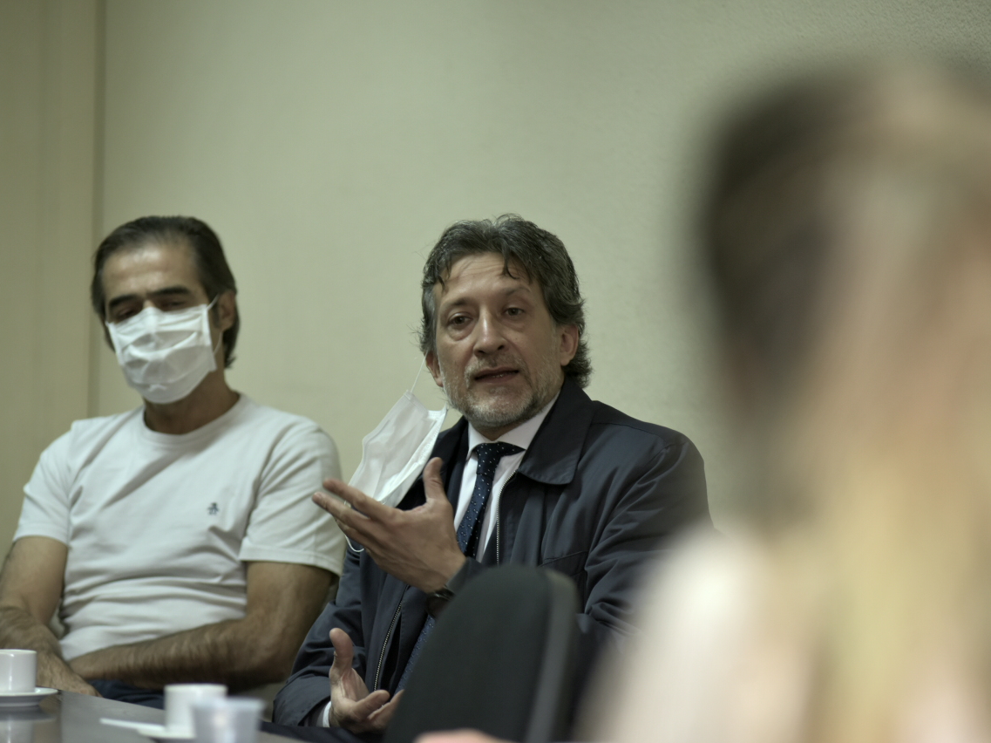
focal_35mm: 168
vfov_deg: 8.8
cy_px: 372
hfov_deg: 11.8
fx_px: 4808
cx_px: 470
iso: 1250
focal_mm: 155
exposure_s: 1/60
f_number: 4
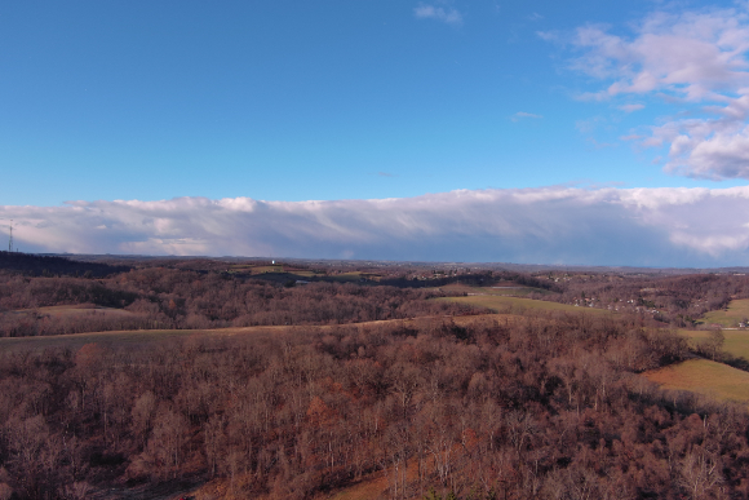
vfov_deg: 43.6
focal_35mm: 30
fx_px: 624
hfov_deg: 61.9
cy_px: 243
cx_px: 373
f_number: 2.8
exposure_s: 1/1357
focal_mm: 10.6
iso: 100
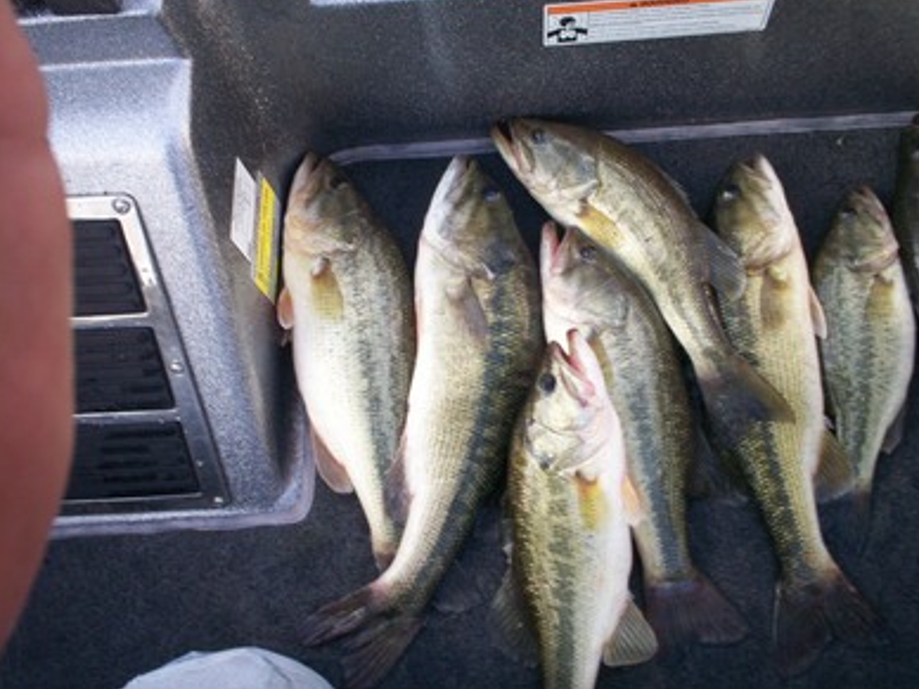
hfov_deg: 50.1
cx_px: 463
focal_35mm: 37
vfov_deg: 38.7
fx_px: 982
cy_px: 337
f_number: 4.5
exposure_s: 1/83.9
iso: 100
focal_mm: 6
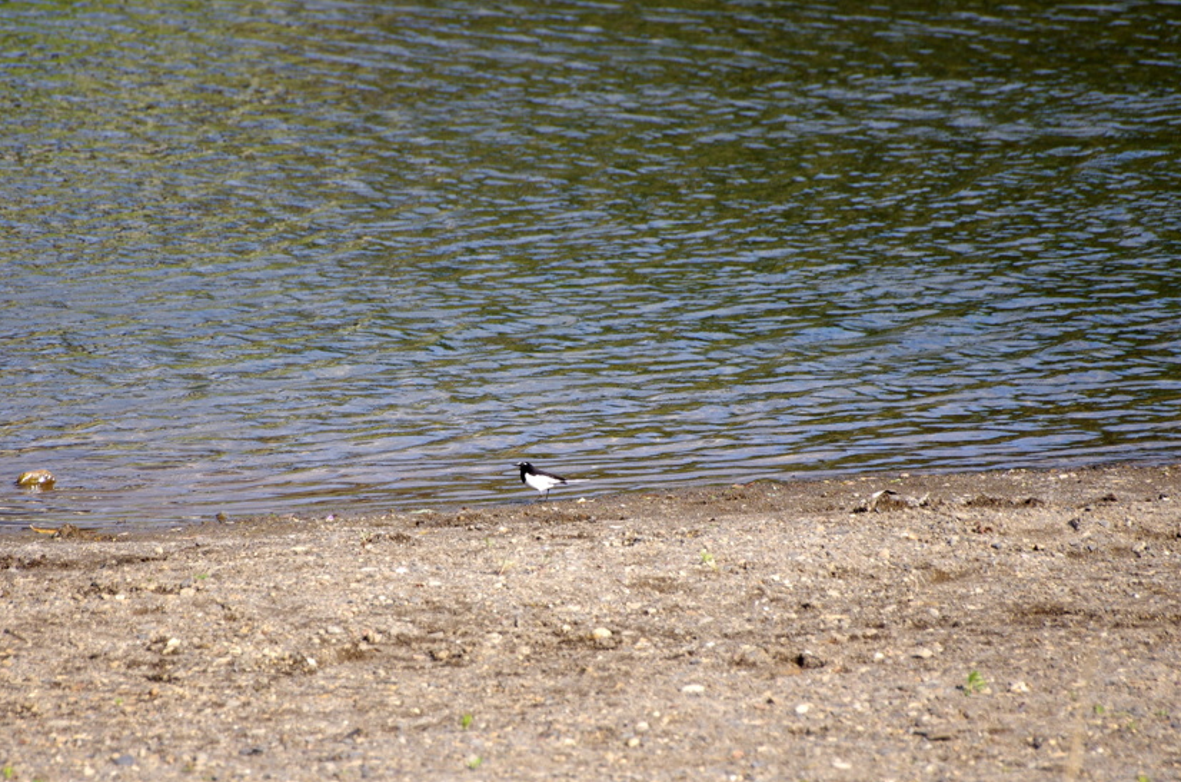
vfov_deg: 2.5
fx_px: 18267
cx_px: 503
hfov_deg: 3.7
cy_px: 450
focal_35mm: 558
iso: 100
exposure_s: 1/320
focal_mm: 300
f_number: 5.6
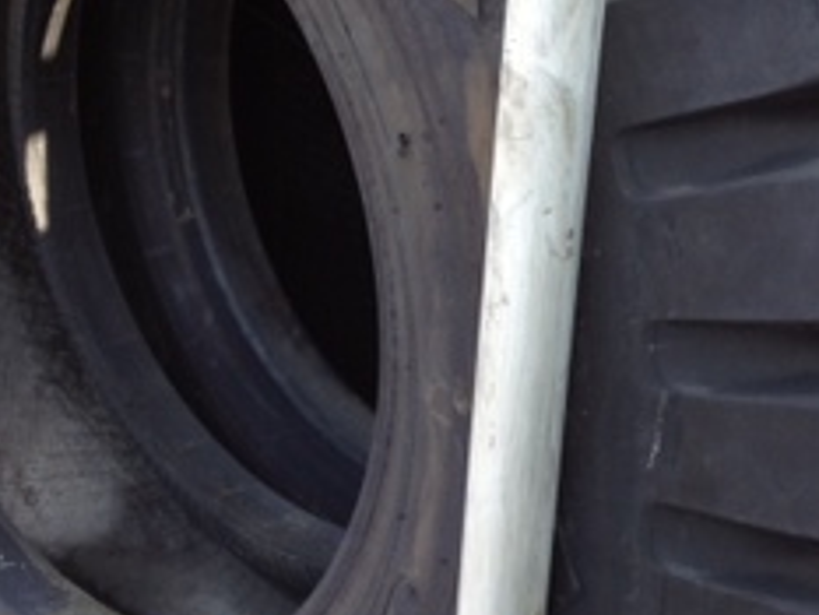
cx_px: 499
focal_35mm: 96
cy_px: 218
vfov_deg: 15.4
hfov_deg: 20.4
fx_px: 2272
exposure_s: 1/172
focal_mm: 4.28
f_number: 2.4
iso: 64
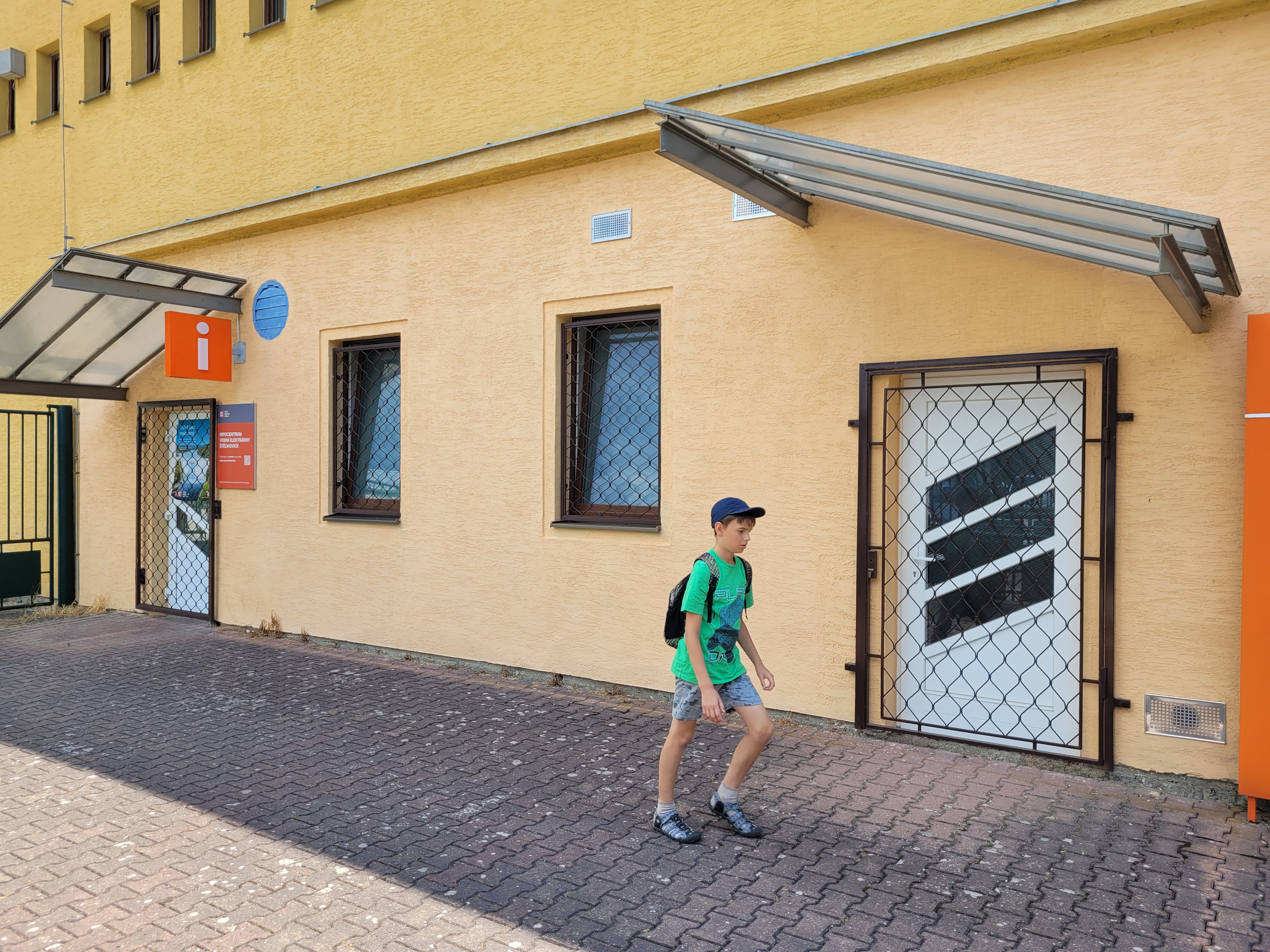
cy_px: 476
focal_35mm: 26
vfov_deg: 53.1
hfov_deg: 67.3
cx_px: 635
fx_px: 954
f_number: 1.8
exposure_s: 1/711
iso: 40
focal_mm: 5.4
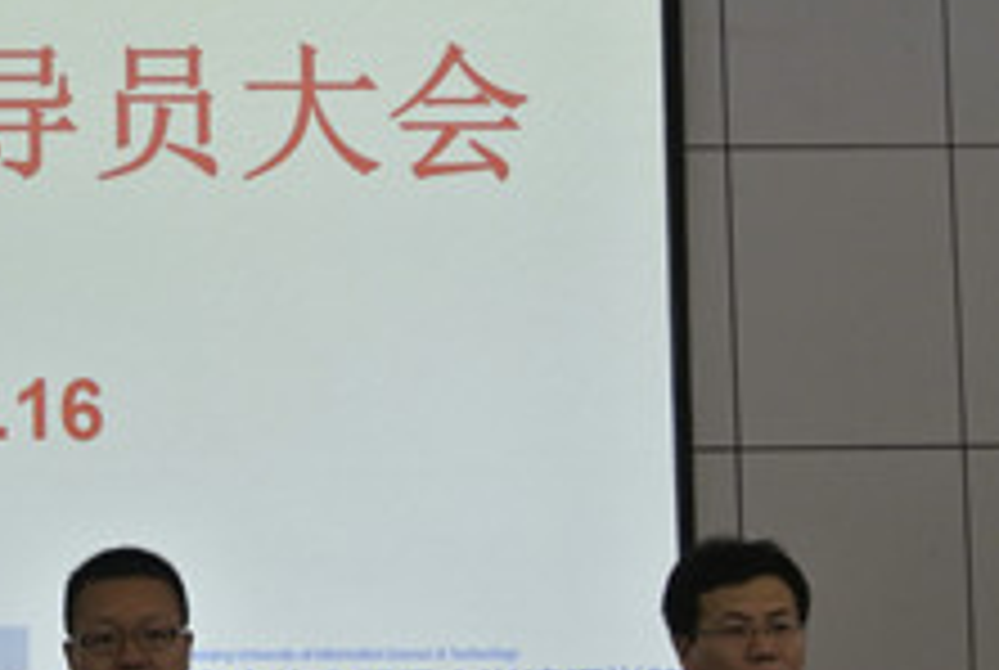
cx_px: -18
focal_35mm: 101
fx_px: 2808
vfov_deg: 13.6
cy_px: 353
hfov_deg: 19.5
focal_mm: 16.3
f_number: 4.2
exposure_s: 1/50
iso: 400
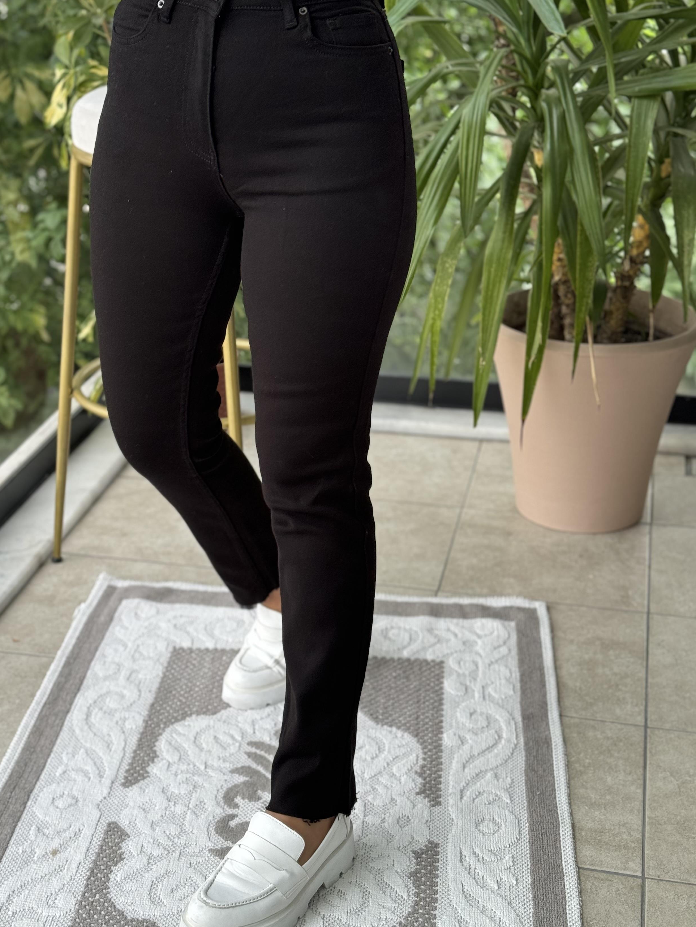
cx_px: 309
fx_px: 1582
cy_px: 439
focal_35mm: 59
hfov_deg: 24.8
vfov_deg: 32.7
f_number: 1.78
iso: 100
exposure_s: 1/73
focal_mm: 6.76
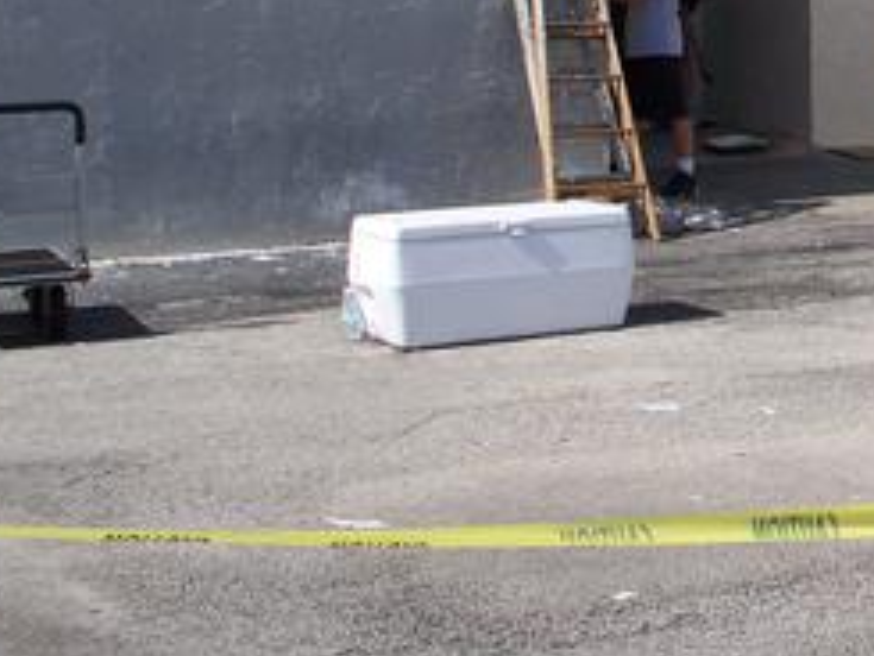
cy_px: -132
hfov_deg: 19.7
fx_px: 2375
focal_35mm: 94
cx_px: 1031
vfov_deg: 15.2
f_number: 5
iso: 64
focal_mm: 7.54
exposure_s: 1/500
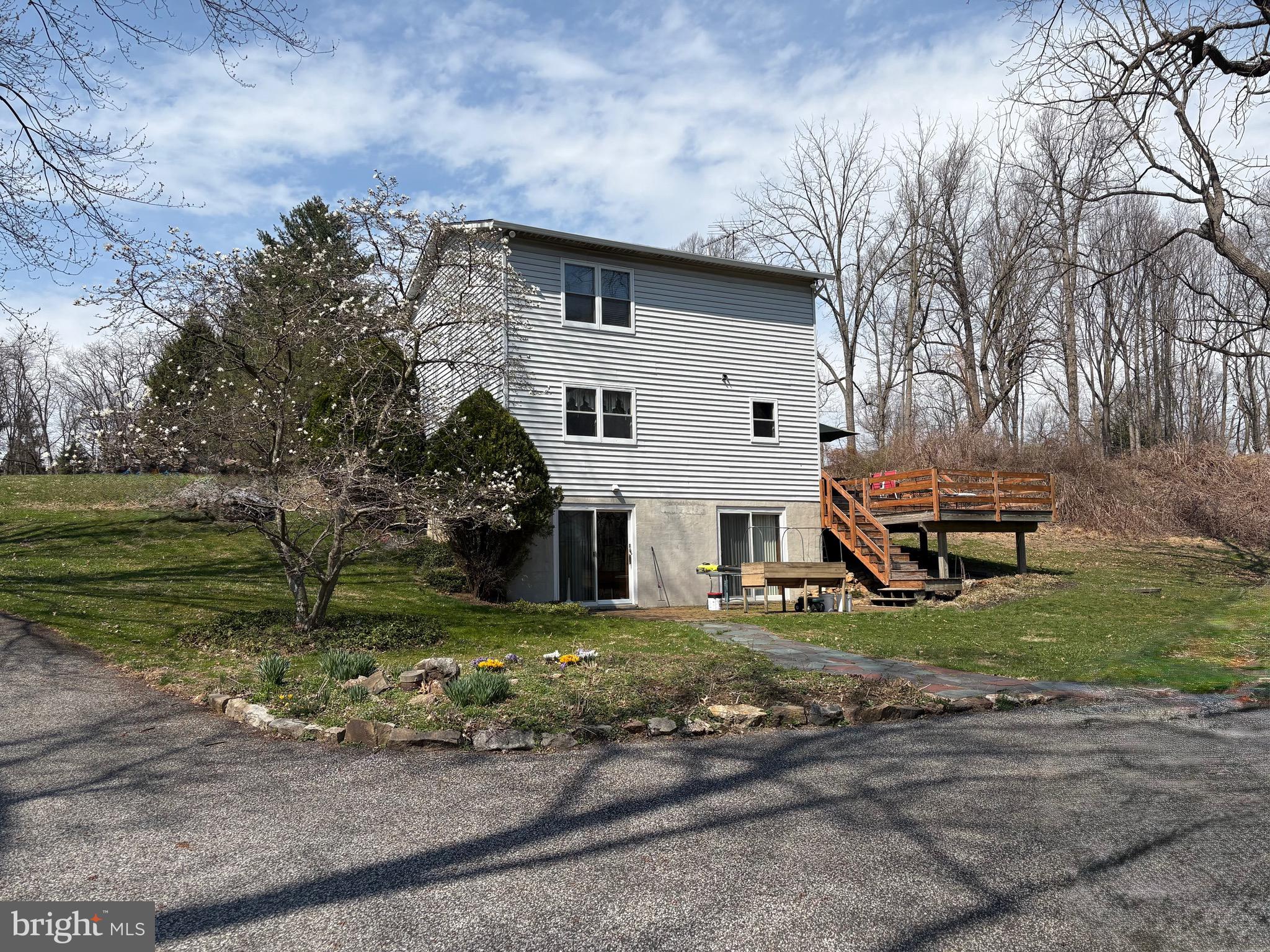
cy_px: 476
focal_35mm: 26
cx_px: 635
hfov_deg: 67.3
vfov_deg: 53.1
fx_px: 954
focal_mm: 5.96
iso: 50
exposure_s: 1/4329
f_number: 1.6
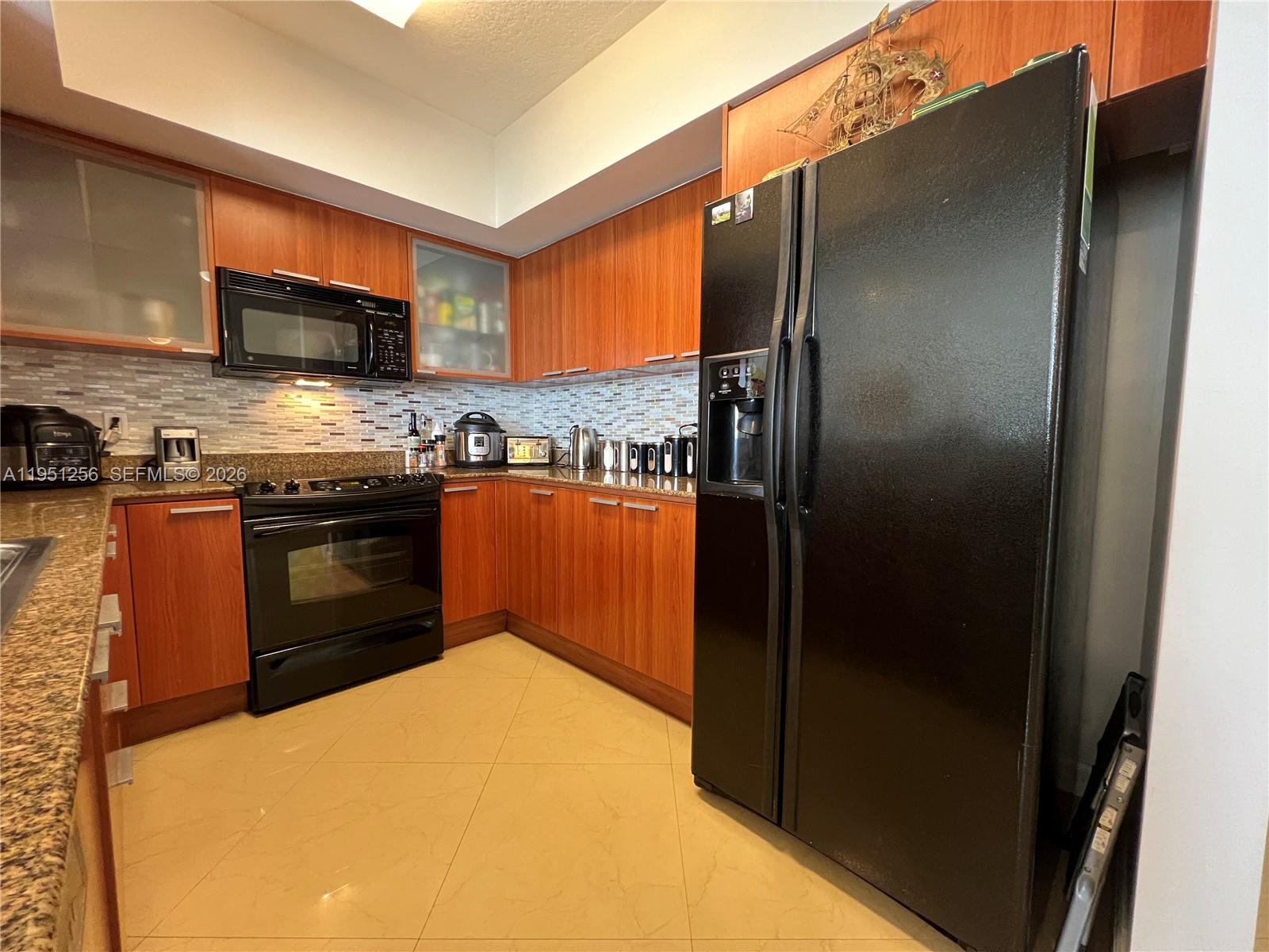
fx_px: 477
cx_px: 634
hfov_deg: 106.2
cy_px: 476
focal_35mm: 13
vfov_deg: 89.9
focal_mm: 1.57
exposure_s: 1/60
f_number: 1.8
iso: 400
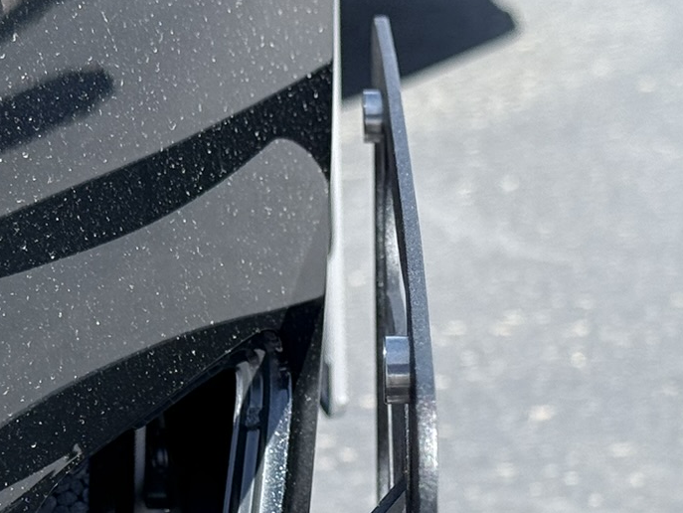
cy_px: 658
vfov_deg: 10.2
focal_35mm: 143
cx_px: 328
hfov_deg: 13.8
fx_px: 2823
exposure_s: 1/1484
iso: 80
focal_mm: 6.76
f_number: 1.78
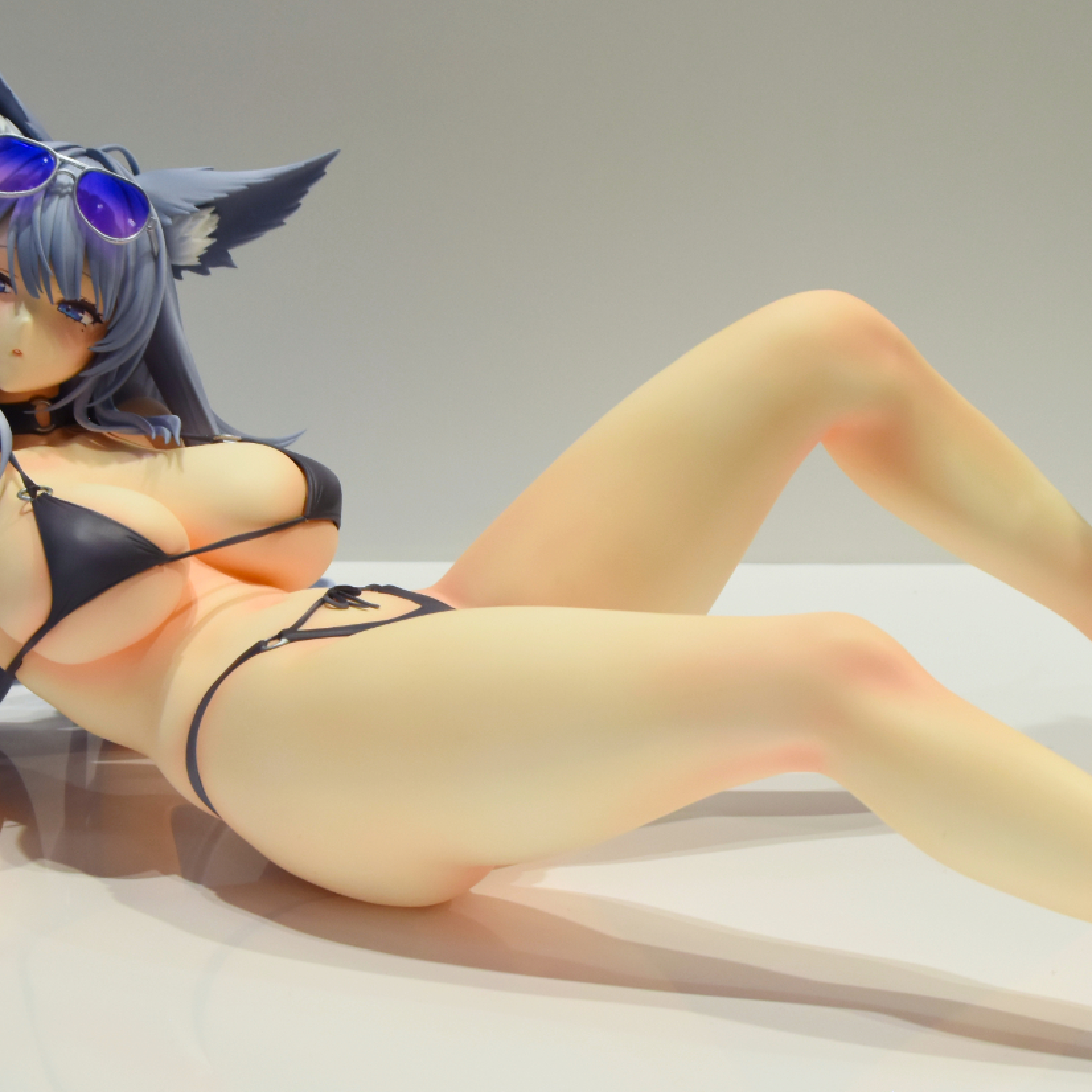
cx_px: 573
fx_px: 3569
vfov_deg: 17.4
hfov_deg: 17.4
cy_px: 568
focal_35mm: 100
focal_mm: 40
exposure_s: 1/250
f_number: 8
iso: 640
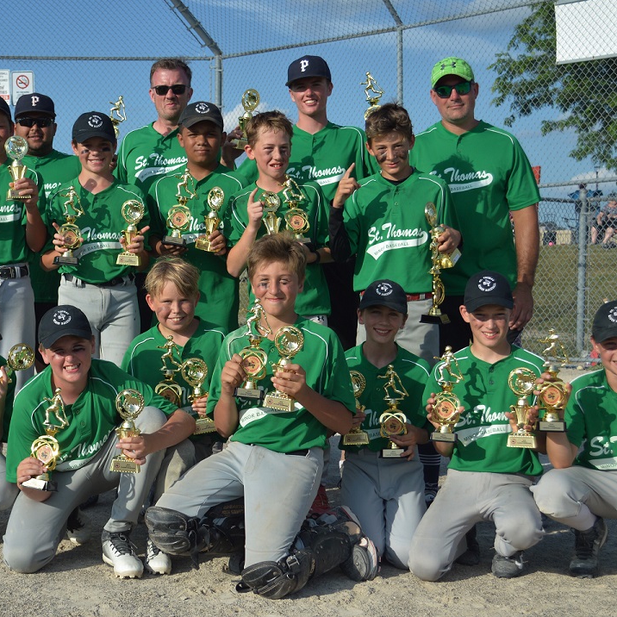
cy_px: 334
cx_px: 196
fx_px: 1149
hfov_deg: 29.8
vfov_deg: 30.0
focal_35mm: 57
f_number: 4.2
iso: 100
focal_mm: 26
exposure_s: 1/800
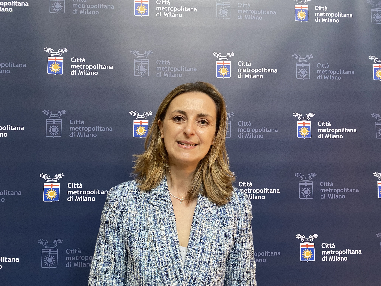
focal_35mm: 26
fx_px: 286
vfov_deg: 53.1
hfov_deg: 67.3
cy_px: 143
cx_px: 190
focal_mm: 4.25
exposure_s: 1/50
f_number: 1.8
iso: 400
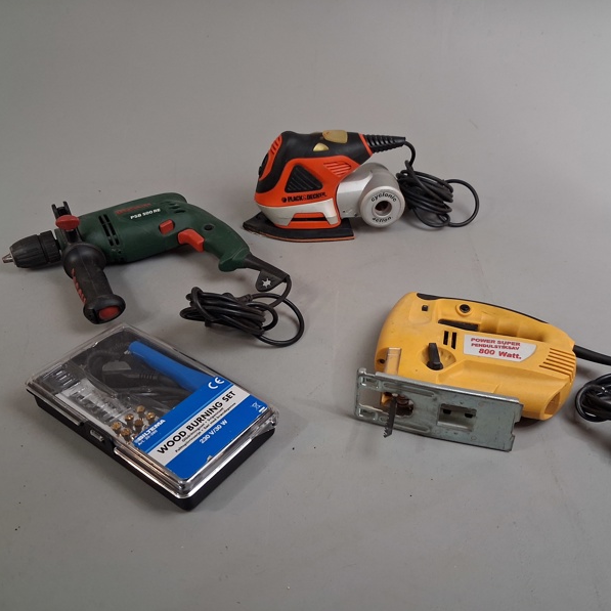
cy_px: 306
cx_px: 340
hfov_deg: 51.0
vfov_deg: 51.1
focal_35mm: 32
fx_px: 639
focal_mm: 4
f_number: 1.8
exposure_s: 1/50
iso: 250
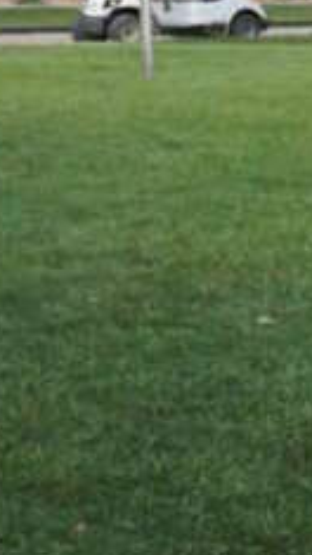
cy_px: 609
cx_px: 594
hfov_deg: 7.1
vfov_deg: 12.8
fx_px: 2441
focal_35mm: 166
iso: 100
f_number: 5.6
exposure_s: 1/160
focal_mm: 31
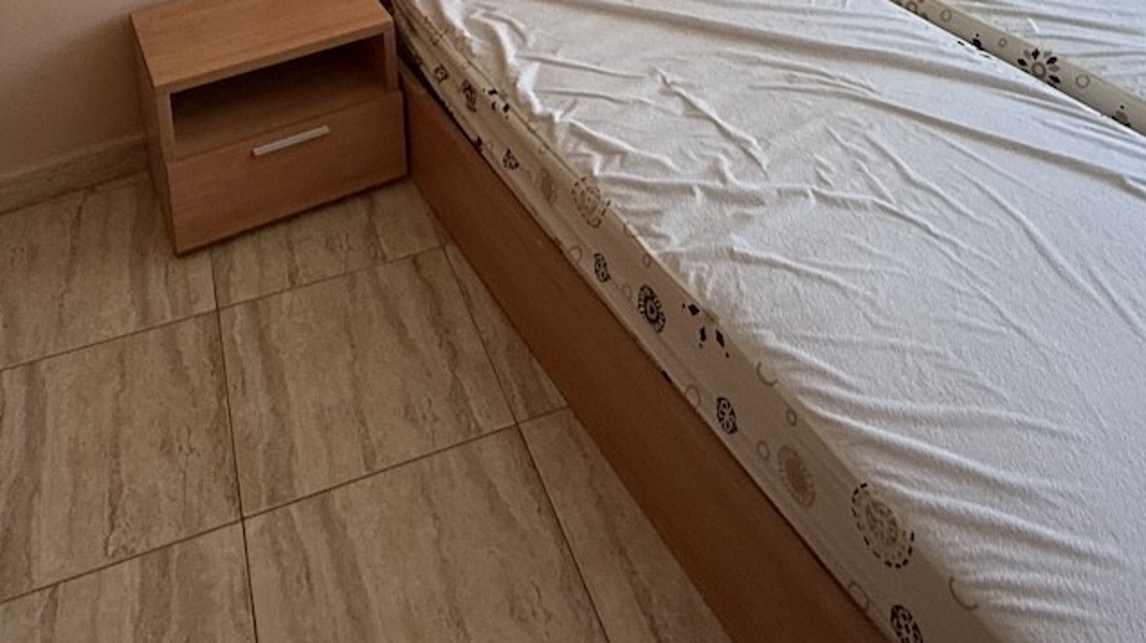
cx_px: 524
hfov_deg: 55.2
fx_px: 1093
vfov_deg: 25.5
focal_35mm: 36
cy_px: -298
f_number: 2.2
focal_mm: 2.22
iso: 320
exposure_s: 1/99
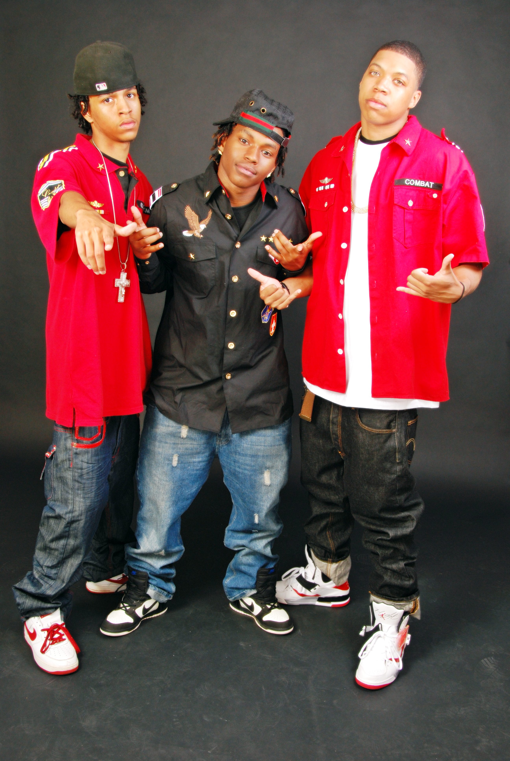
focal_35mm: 44
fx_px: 922
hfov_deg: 30.9
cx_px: 255
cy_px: 380
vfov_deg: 44.9
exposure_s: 1/40
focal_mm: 29
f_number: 8
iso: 400
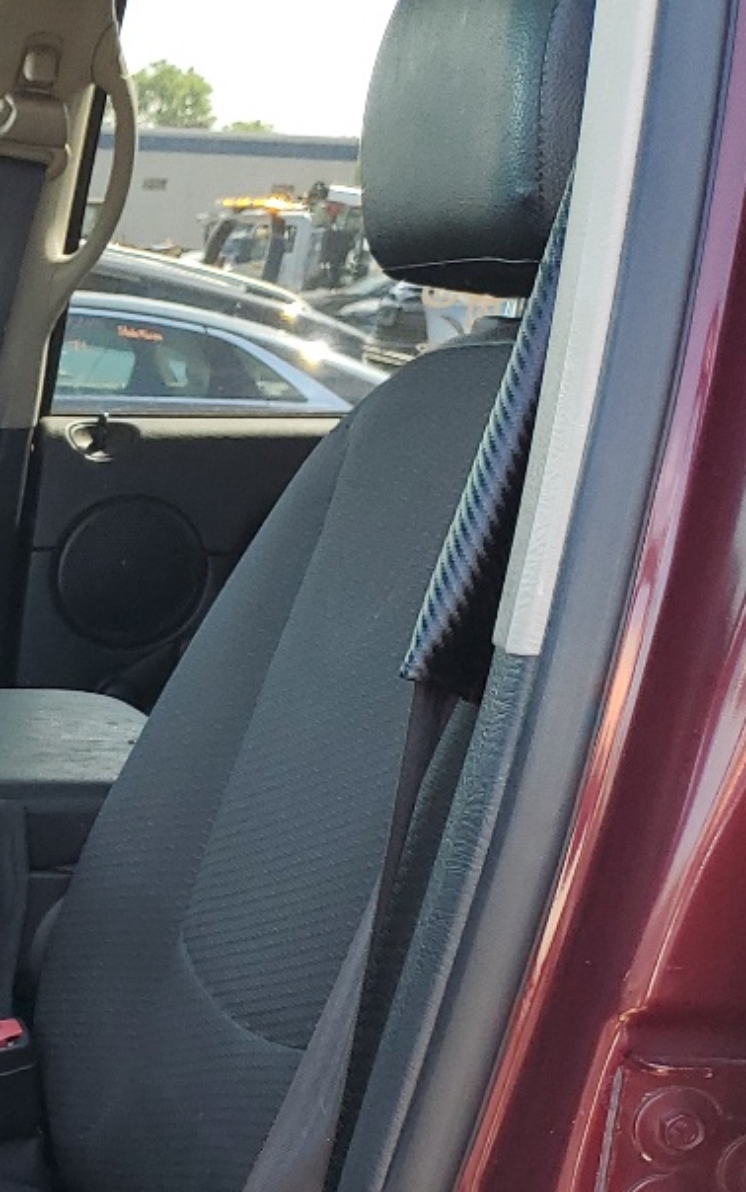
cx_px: -712
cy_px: 910
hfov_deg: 14.9
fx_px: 2372
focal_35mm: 73
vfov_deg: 27.8
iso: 50
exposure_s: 1/217
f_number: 1.5
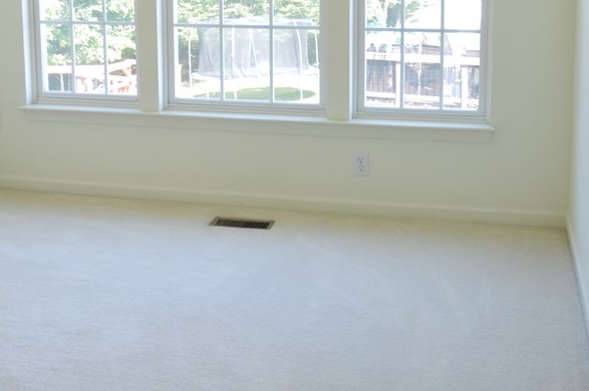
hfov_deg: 39.4
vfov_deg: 26.1
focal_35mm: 50
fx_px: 817
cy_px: 44
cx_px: 217
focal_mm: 18
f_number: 4
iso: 400
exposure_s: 1/60
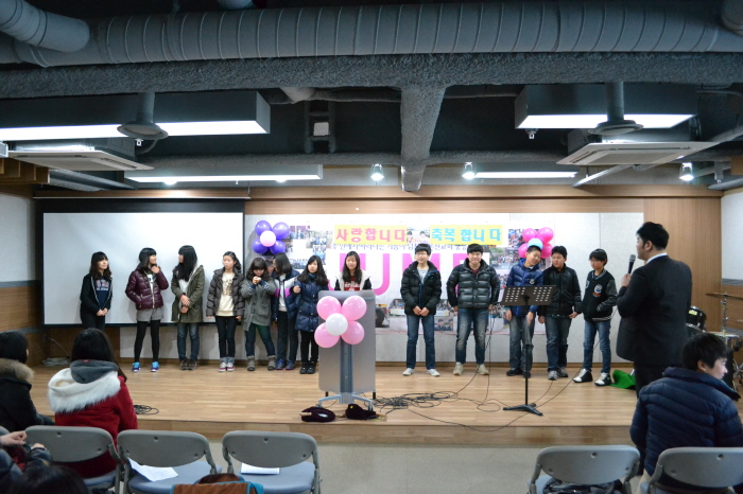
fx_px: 557
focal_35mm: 27
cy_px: 247
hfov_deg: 67.4
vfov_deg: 47.9
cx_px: 372
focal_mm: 18
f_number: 3.5
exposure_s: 1/100
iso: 3200
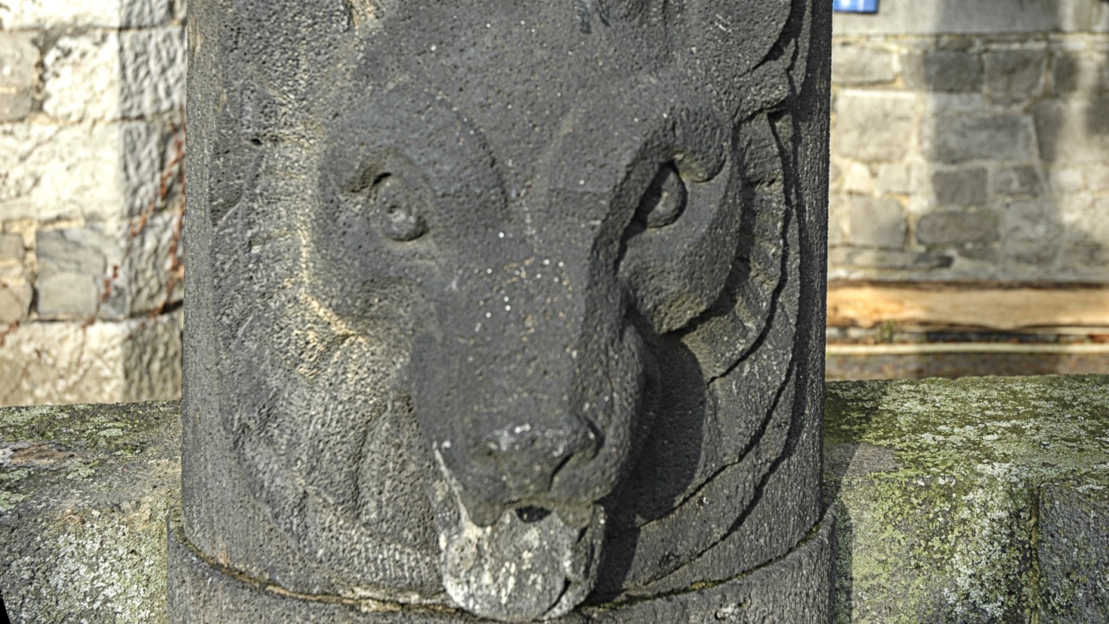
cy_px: 261
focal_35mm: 66
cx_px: 524
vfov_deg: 18.3
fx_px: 1941
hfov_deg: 31.9
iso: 200
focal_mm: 38
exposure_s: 1/125
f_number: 5.6
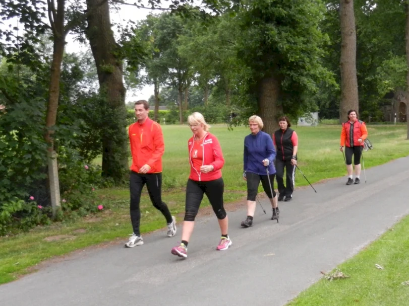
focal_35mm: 48
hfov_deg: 39.5
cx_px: 238
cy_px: 144
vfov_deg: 30.3
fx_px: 567
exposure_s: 1/400
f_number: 4
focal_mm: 6.9
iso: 800
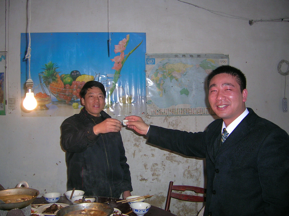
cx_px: 144
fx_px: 292
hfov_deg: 52.6
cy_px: 108
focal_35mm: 35
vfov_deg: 40.7
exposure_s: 1/60.1
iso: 104
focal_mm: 5.4
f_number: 2.8
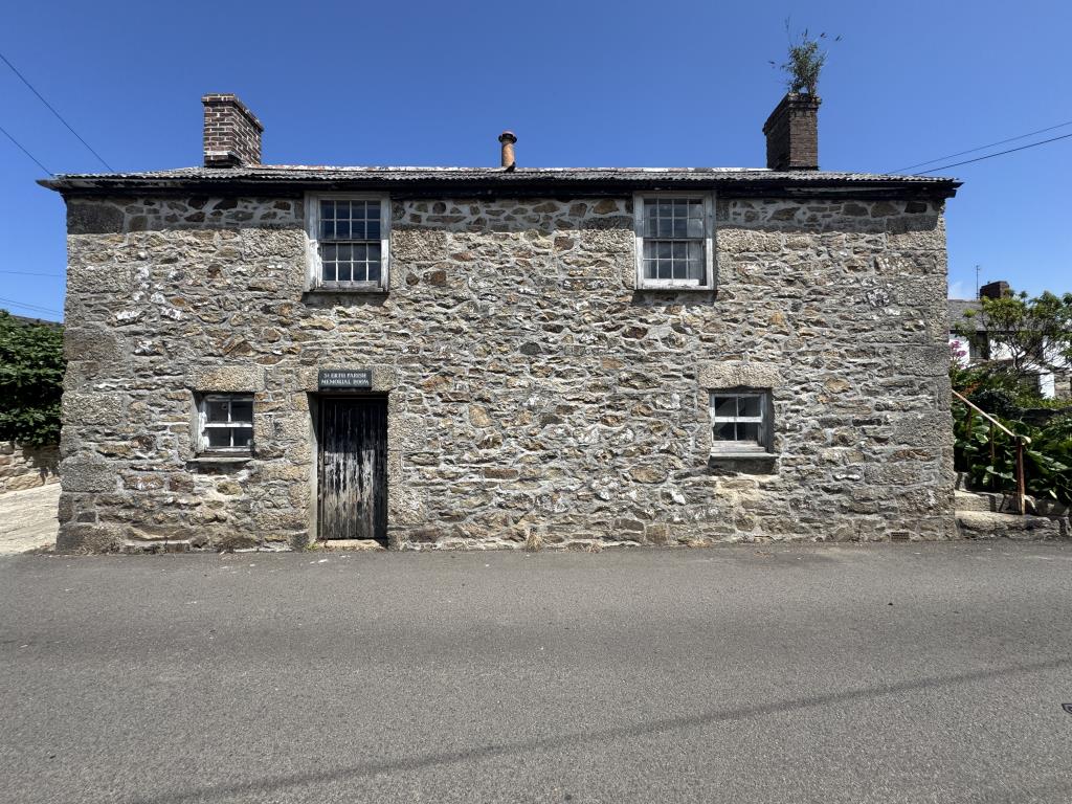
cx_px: 536
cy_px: 402
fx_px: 434
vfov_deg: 85.7
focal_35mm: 14
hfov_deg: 102.1
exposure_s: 1/1976
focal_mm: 2.22
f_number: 2.2
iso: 50
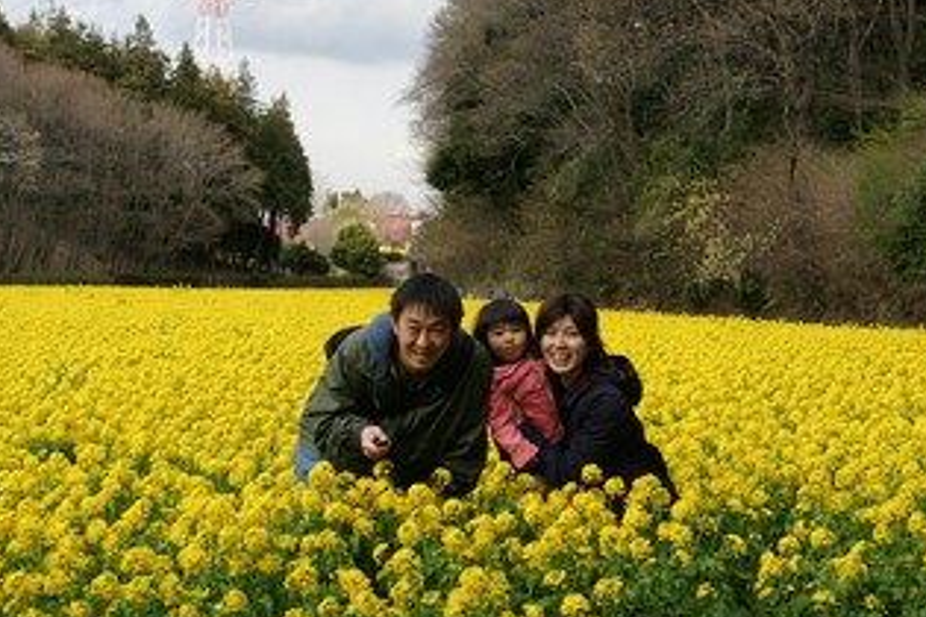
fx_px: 1543
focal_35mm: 60
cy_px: 254
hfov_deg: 33.4
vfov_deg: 22.6
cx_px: 412
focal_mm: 30
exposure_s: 1/500
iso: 200
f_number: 5.6
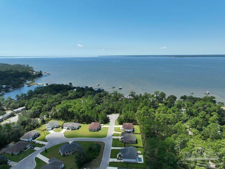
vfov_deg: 56.8
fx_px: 156
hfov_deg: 71.6
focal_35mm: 24
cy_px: 84
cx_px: 112
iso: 130
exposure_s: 1/2000
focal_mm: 12.29
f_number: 2.8
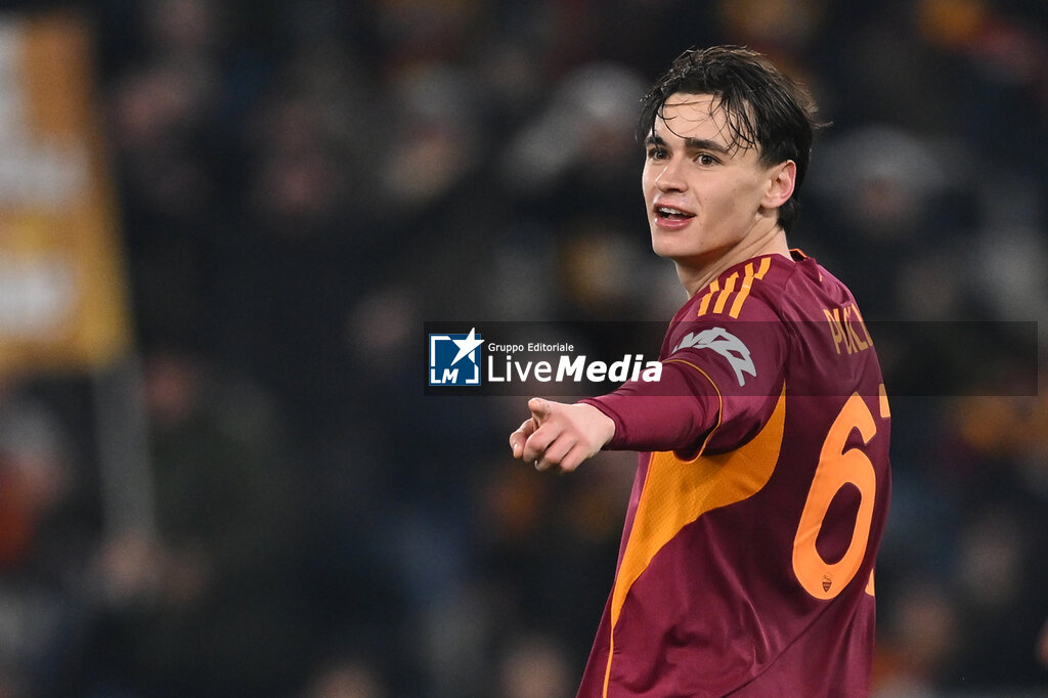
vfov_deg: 3.4
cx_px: 524
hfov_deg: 5.2
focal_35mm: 400
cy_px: 349
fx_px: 11640
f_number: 3.2
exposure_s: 1/2000
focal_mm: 400
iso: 1600
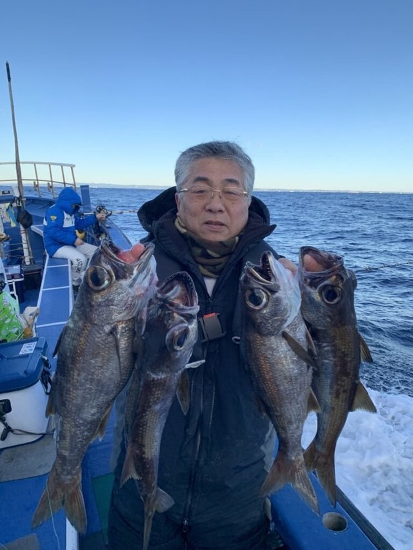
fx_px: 414
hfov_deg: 53.1
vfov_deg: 67.3
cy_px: 275
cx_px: 206
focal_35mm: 26
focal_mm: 4.25
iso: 25
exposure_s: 1/894
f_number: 1.8
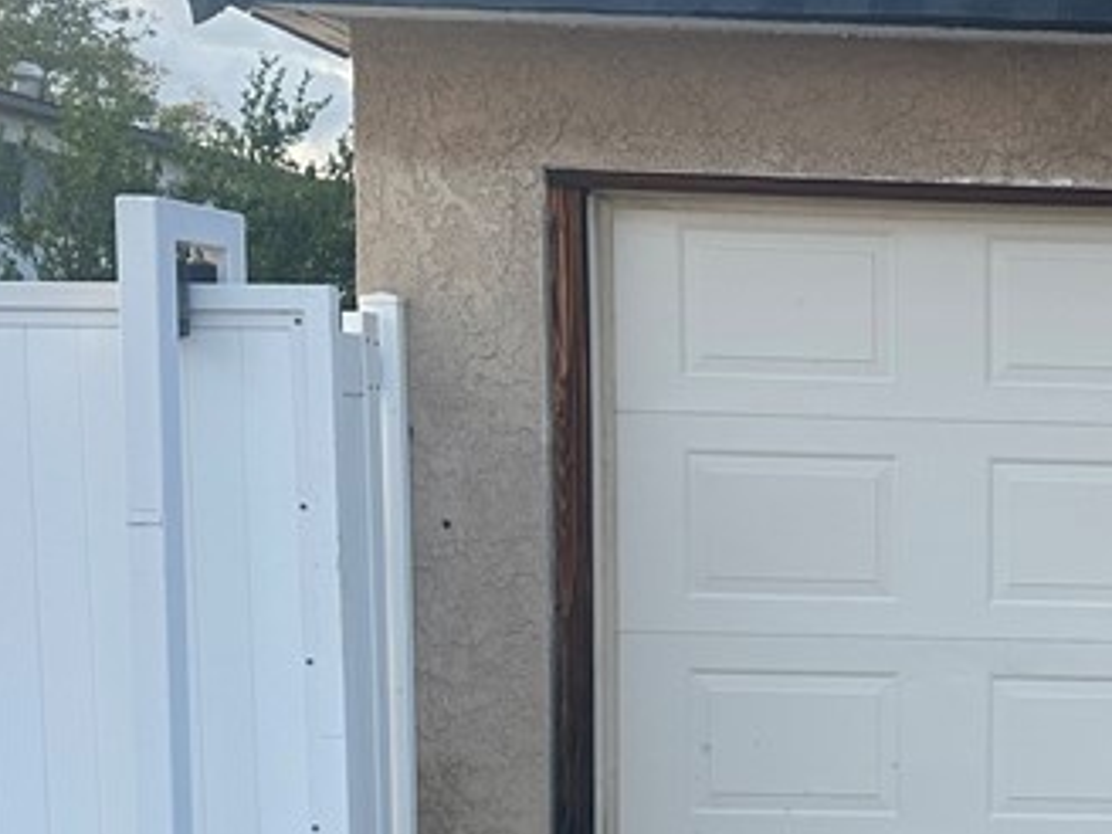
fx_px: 2409
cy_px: 698
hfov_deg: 23.6
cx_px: 1346
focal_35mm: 75
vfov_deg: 19.4
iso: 80
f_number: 1.78
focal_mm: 6.86
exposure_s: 1/1227
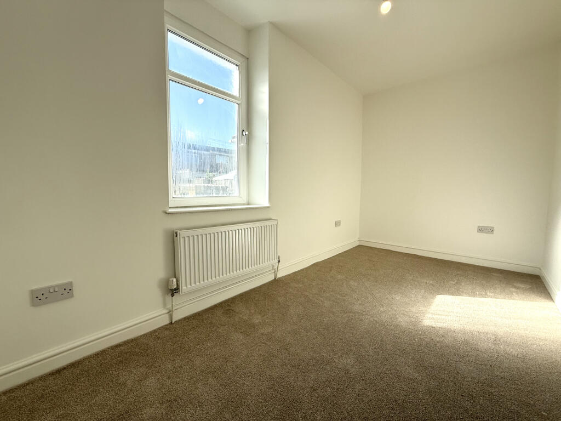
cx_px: 280
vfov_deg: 85.7
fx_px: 227
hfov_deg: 102.1
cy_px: 210
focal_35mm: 14
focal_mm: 2.22
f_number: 2.2
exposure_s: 1/545
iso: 64
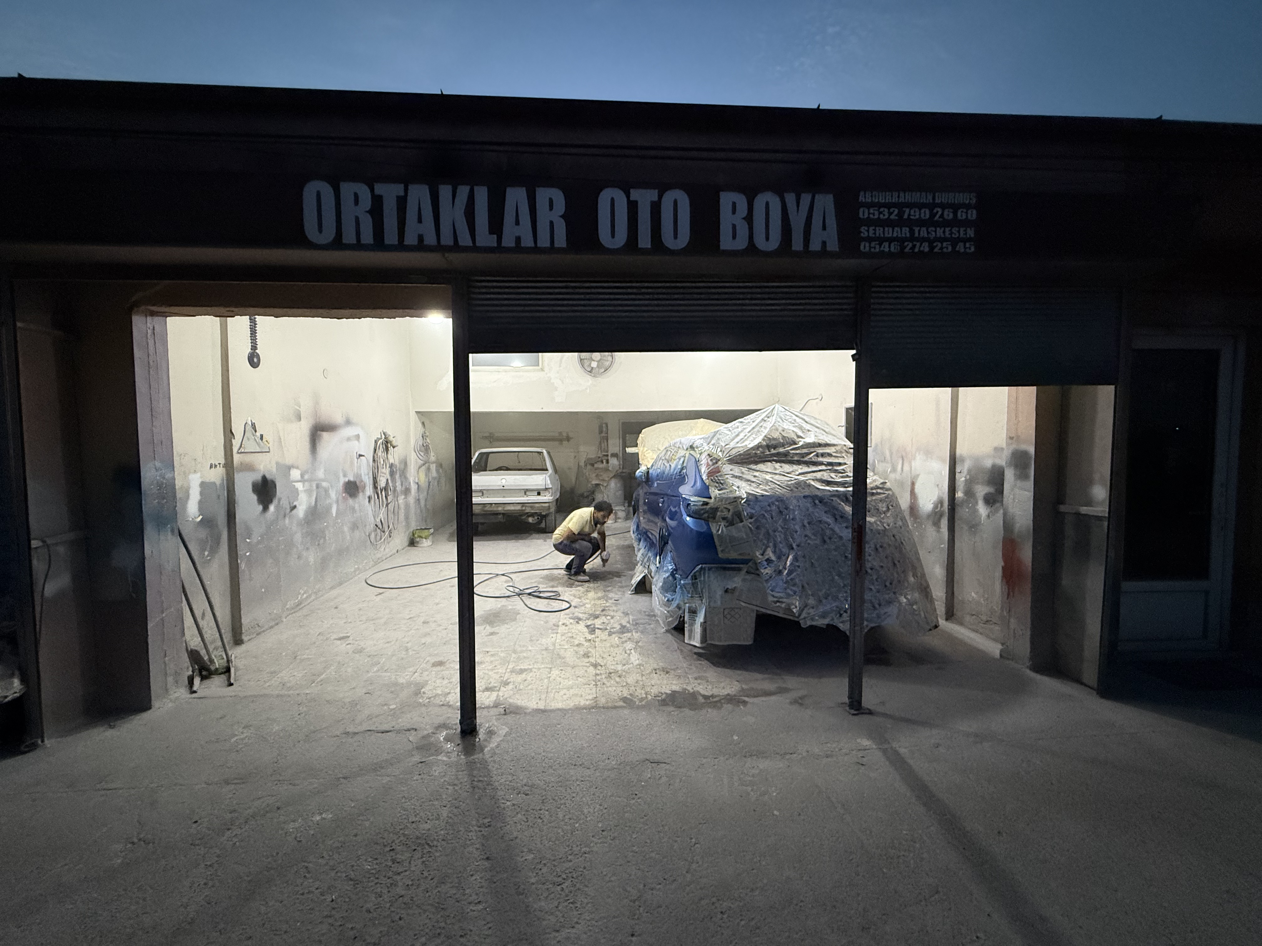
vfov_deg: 85.7
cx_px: 631
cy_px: 473
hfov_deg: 102.1
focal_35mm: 14
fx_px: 510
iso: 400
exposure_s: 1/50
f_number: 2.2
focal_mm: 2.22
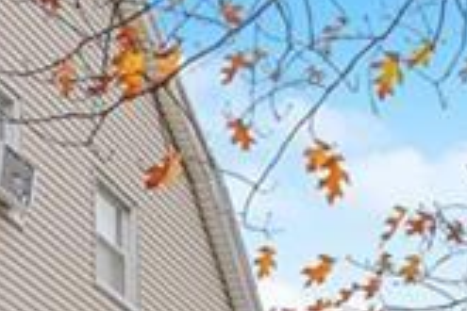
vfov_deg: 9.3
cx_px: 866
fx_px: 1649
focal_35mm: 127
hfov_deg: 14.1
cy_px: 811
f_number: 5
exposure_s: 1/100
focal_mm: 20.5
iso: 100
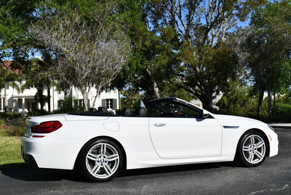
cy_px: 98
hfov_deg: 41.1
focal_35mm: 48
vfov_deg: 28.1
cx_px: 146
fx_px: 388
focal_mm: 24
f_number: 9
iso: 100
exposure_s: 1/320
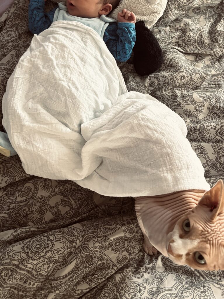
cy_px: 150
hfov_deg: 53.0
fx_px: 225
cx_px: 112
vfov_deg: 67.3
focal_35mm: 26
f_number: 1.6
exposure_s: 1/59
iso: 400
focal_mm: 5.96
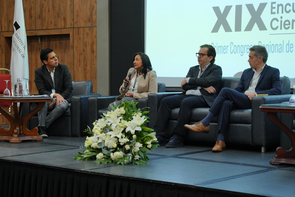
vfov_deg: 17.8
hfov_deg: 26.4
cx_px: 148
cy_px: 98
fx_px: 629
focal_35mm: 77
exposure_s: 1/60
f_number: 2.8
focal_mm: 51.2
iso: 1000
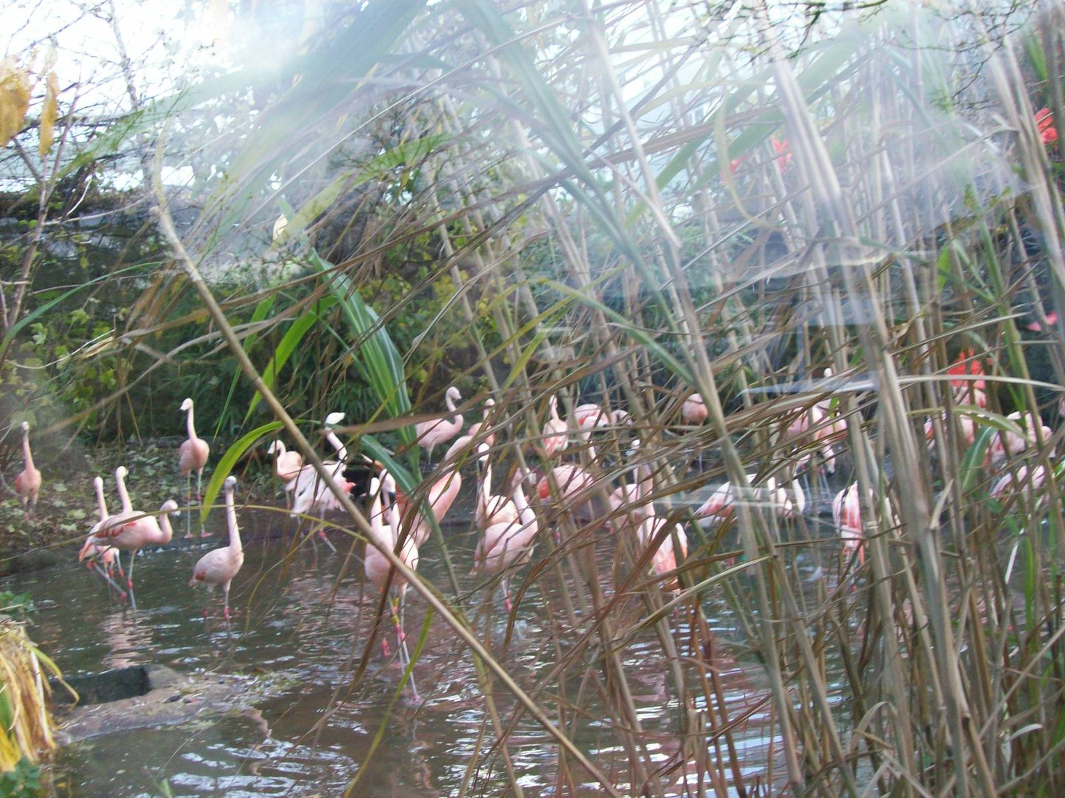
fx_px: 1384
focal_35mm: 45
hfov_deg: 42.1
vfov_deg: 32.2
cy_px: 399
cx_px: 532
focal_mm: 7.6
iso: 222
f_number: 3
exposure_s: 1/147
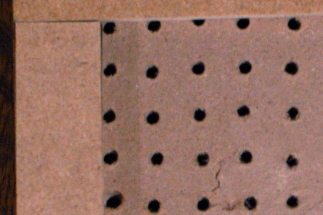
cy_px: 325
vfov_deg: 4.5
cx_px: 492
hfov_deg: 6.6
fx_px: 2743
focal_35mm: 306
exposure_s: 1/80
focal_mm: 50
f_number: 3.5
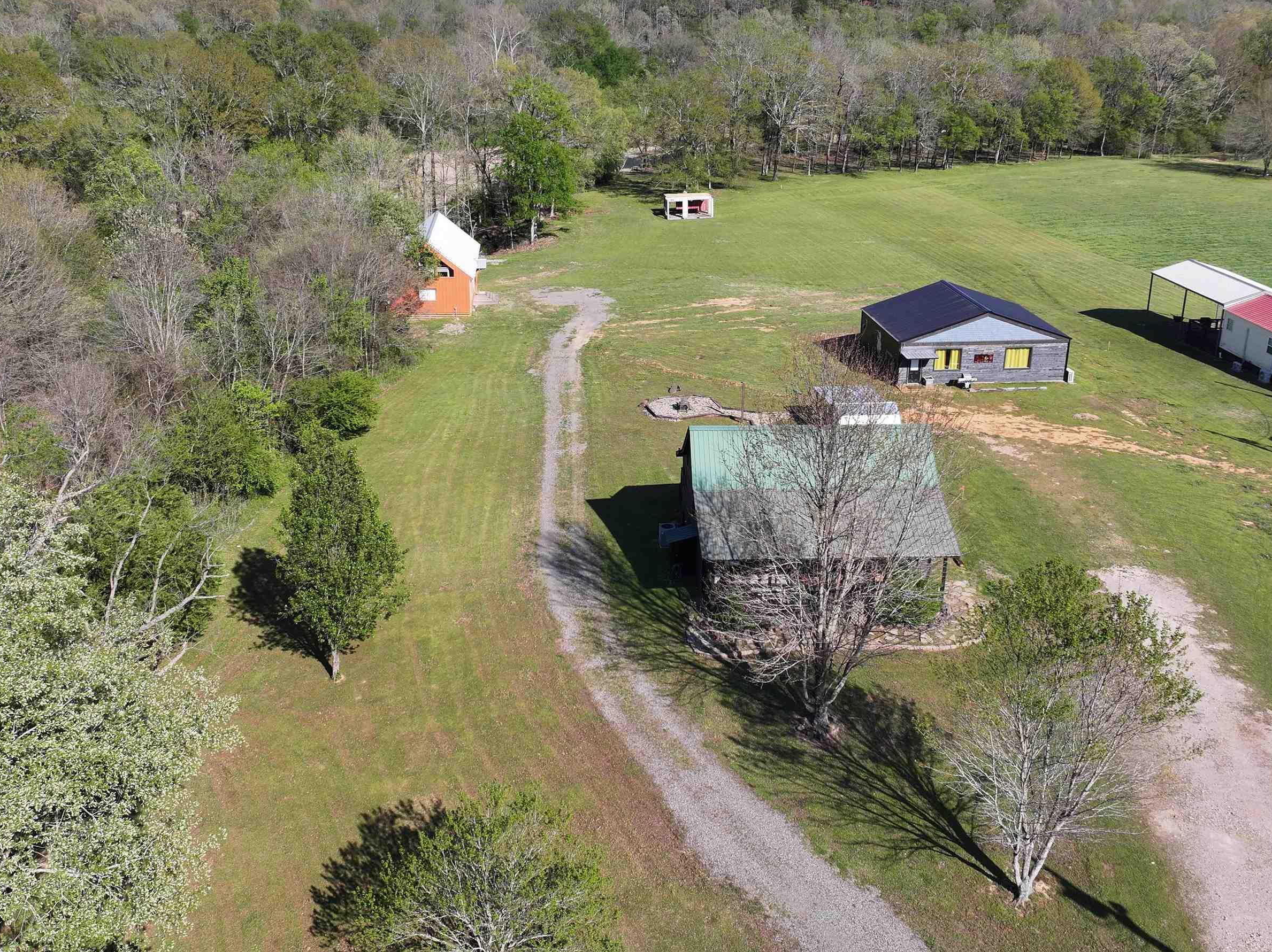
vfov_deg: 45.3
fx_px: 1139
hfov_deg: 58.4
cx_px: 610
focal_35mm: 31
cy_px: 406
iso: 100
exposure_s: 1/1600
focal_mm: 12.29
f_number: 2.8
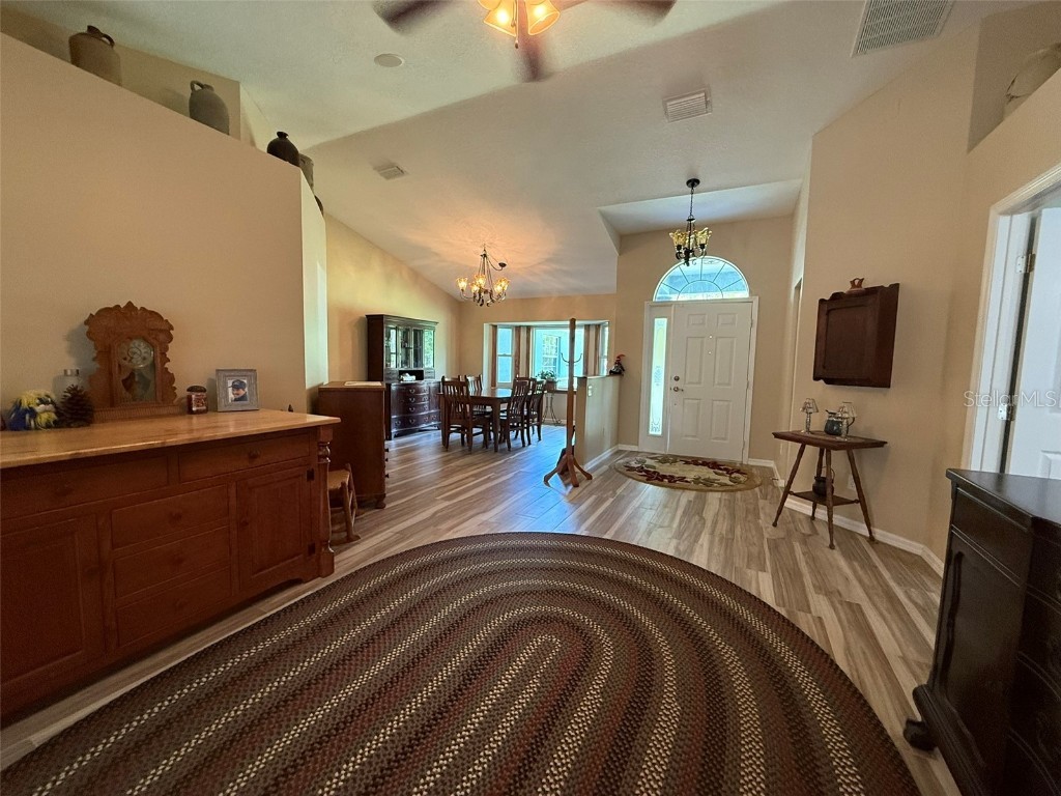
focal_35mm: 14
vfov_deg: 85.7
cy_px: 398
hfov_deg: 102.1
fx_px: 429
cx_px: 530
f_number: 2.2
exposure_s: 1/60
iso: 400
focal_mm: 2.22
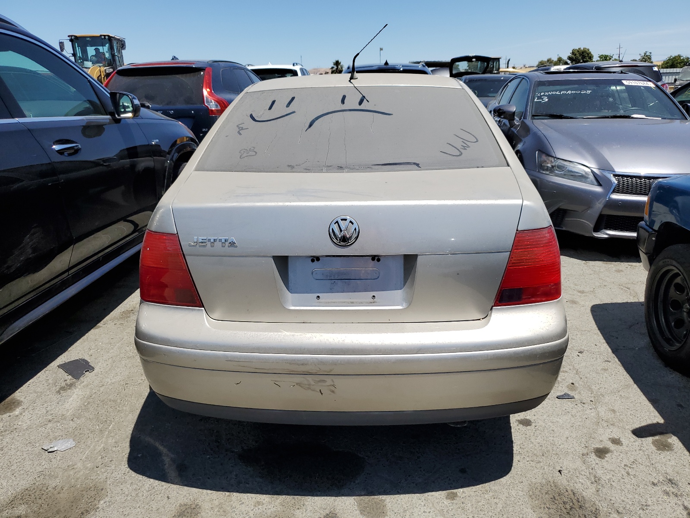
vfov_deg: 53.1
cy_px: 259
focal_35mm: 26
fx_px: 518
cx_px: 345
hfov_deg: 67.3
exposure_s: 1/5000
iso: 50
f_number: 1.5
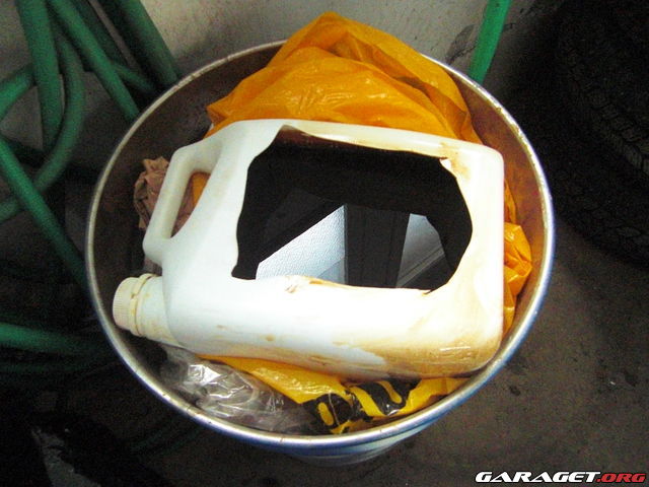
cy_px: 244
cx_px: 324
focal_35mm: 28
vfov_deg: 49.7
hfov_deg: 63.4
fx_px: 525
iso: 800
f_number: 2.6
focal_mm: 4.9
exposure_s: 1/80
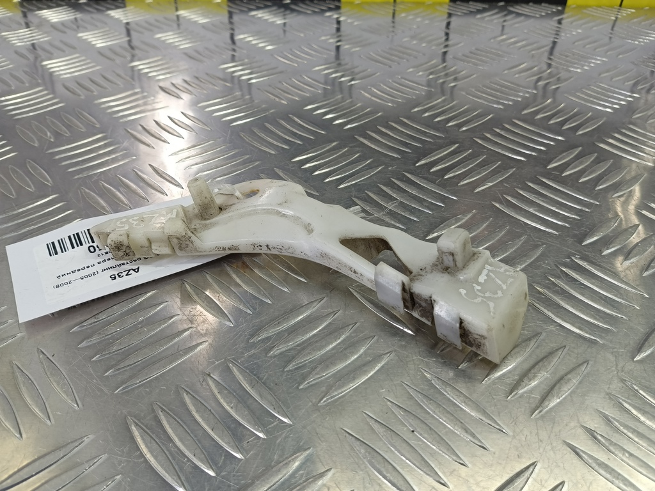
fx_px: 435
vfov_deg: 58.9
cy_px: 246
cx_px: 328
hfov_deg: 73.9
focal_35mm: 23
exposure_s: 1/50
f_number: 1.6
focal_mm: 4.11
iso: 91
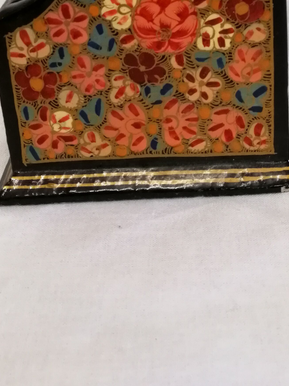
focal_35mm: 57
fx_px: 635
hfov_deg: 25.5
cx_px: 203
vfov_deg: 29.4
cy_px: -69
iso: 80
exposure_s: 1/50
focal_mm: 2.38
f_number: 2.2
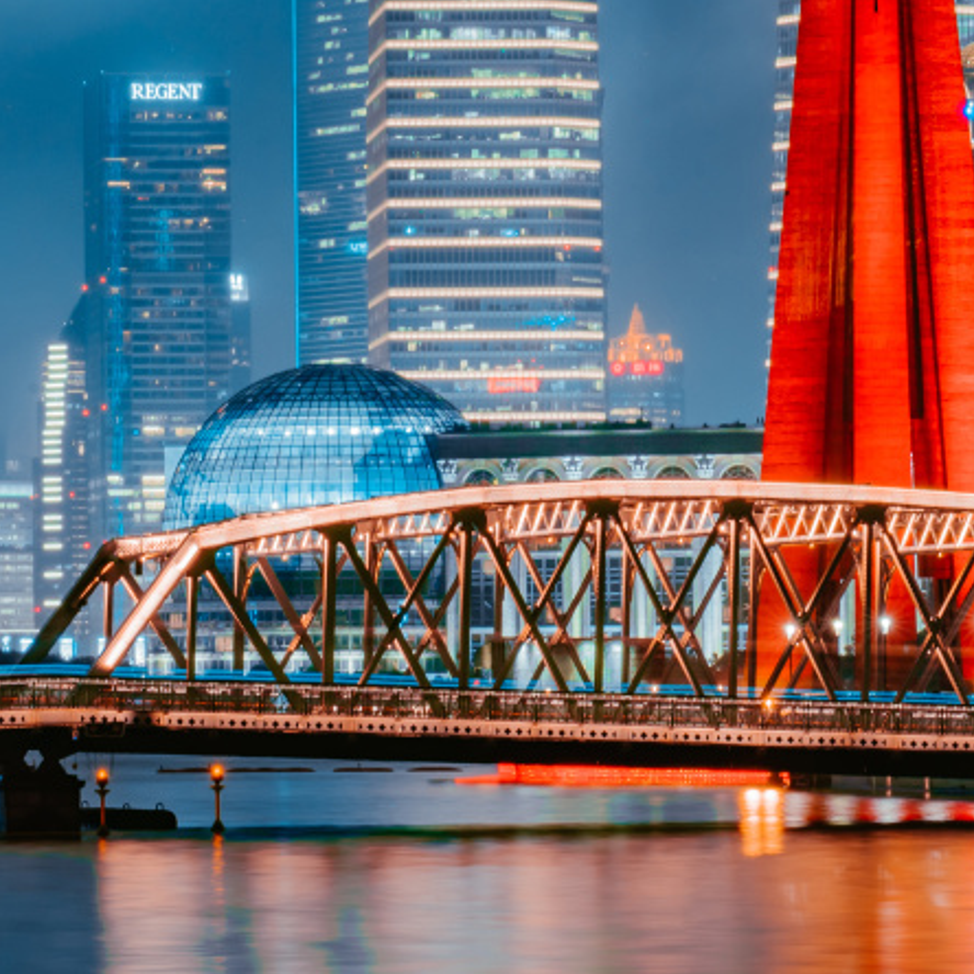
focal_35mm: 225
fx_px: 7163
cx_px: -18
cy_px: 369
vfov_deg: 7.8
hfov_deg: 7.7
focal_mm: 98
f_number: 22
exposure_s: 15
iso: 100
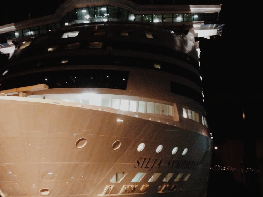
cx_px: 120
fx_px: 357
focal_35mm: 47
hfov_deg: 40.4
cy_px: 110
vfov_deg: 30.8
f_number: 2.4
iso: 640
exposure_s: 1/15
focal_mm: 4.12
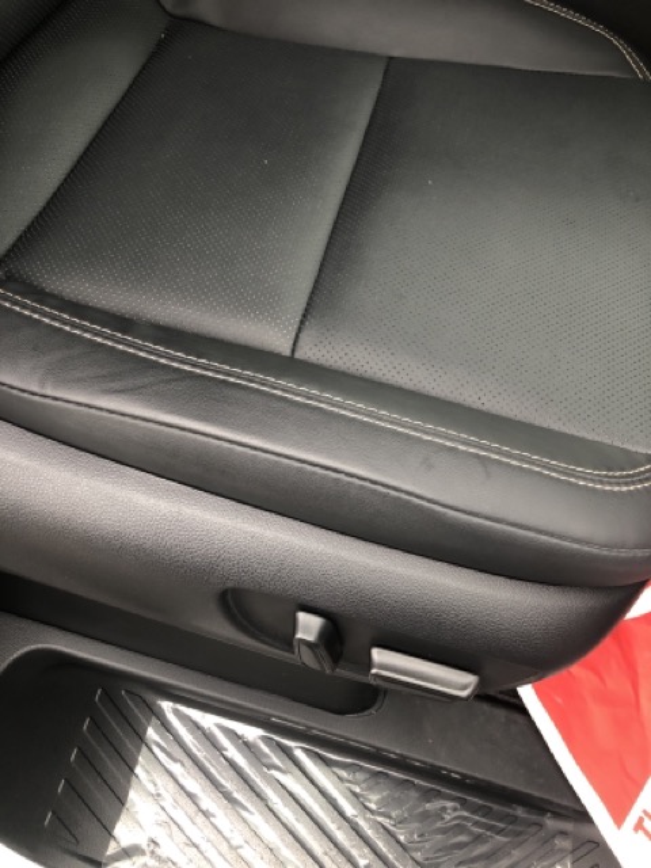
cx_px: 326
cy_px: 434
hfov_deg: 49.7
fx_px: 702
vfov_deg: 63.4
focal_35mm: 28
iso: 40
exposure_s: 1/32
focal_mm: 3.99
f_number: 1.8
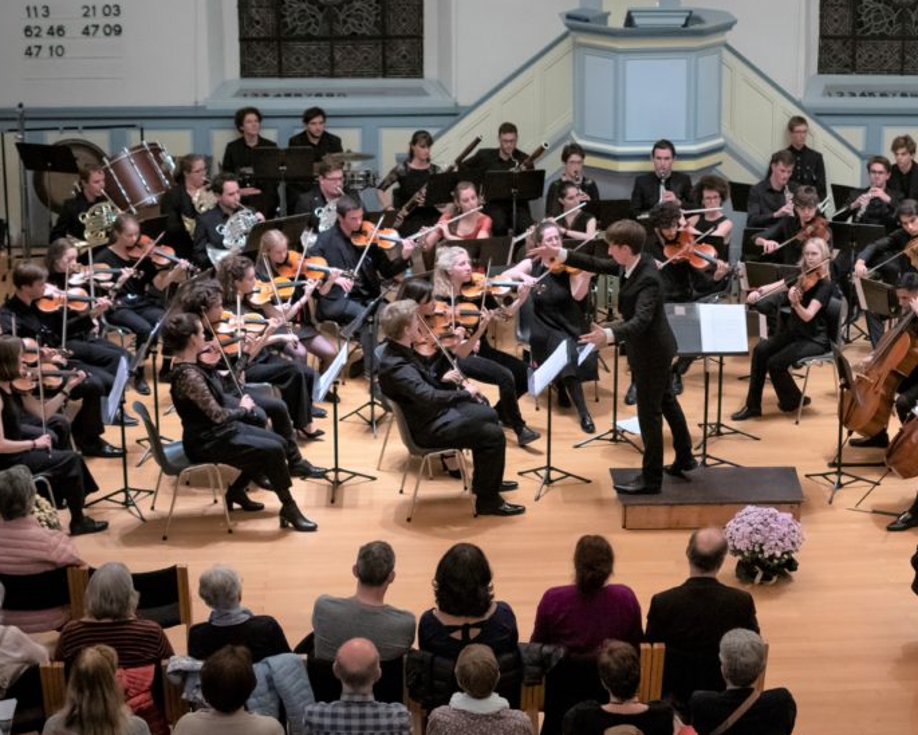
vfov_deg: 21.0
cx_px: 673
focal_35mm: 73
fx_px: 1983
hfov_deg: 25.8
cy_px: 321
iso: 3200
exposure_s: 1/250
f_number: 2.2
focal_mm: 35
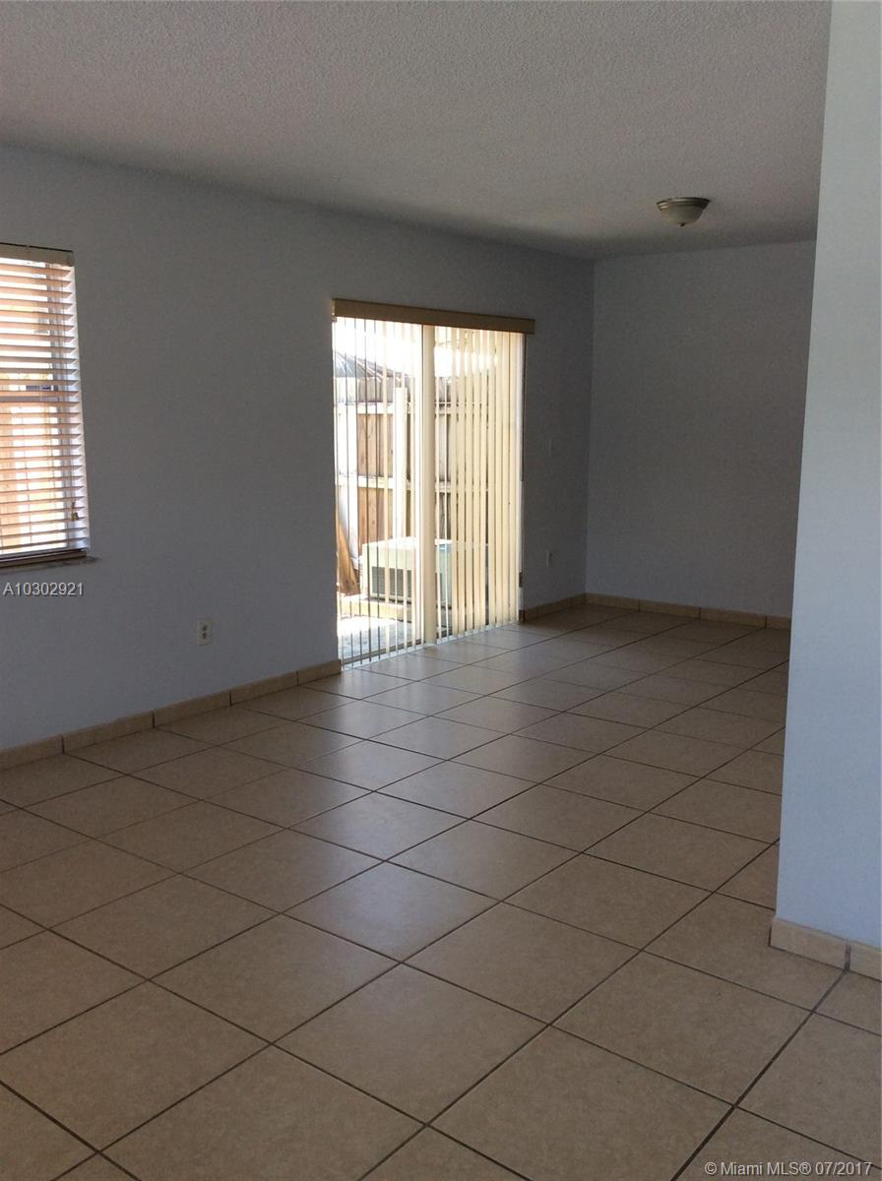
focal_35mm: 32
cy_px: 590
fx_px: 1090
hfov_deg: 44.0
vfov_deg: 56.9
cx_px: 441
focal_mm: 3.3
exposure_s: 1/141
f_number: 2.4
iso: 32
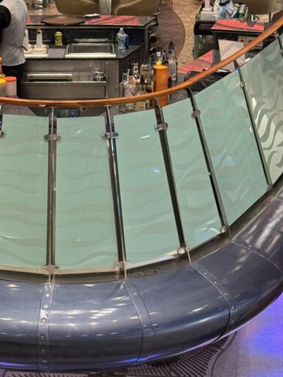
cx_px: 112
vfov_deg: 20.4
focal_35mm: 95
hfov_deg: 15.6
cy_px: 69
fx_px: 1035
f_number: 1.78
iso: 320
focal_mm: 6.76
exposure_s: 1/40
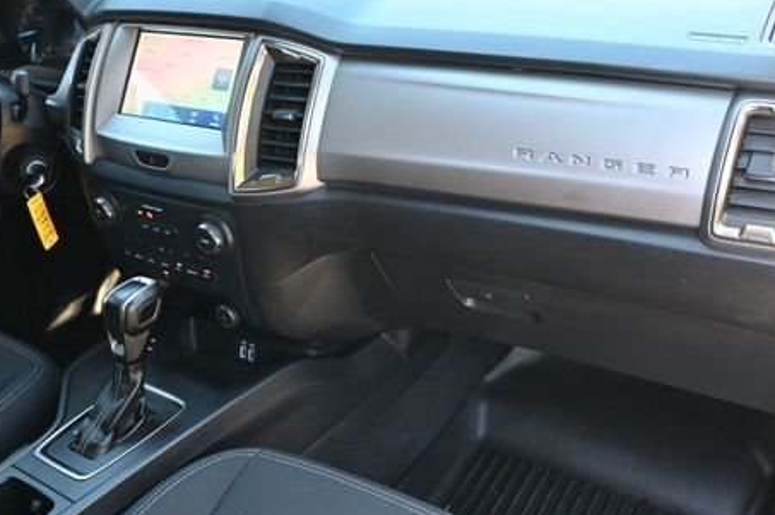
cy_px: 270
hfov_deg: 46.9
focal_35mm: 41
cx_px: 330
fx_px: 889
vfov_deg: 32.3
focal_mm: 19.5
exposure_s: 1/125
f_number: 3.8
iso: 1100
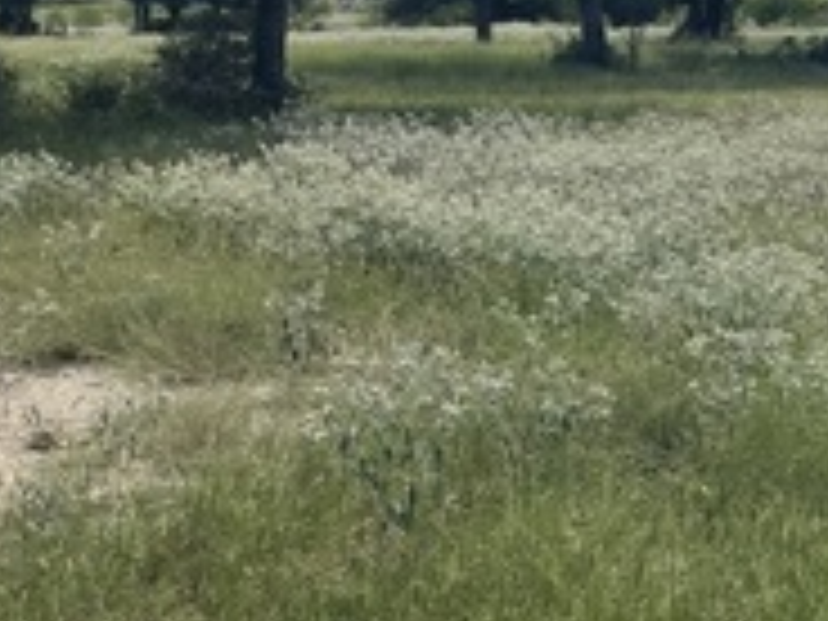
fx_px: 2081
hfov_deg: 20.4
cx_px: 1094
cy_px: -22
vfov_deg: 16.6
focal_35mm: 87
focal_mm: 5.1
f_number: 1.6
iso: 32
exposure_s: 1/6579
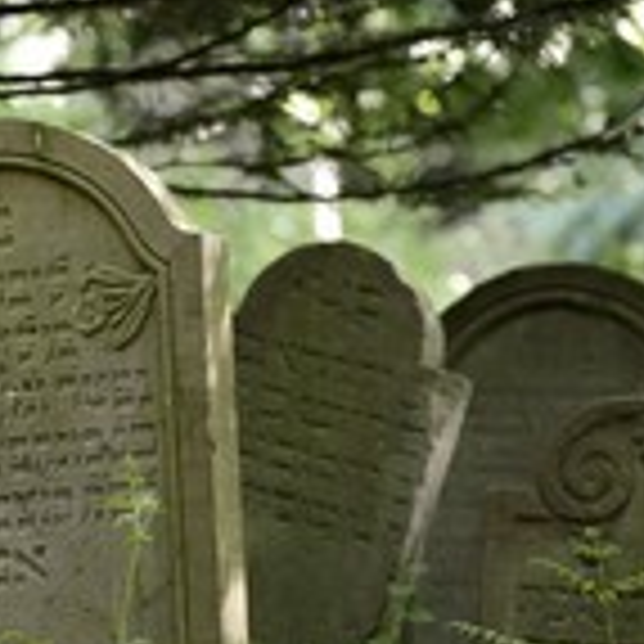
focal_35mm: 425
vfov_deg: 4.1
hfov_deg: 4.1
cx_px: 63
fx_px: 8945
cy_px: 459
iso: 800
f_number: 5
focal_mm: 170
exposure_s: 1/100
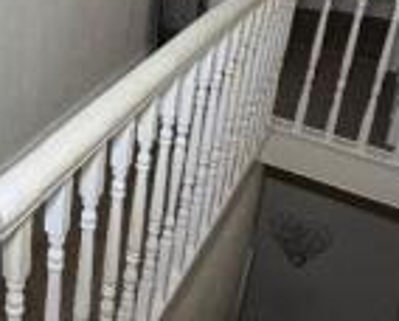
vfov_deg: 26.3
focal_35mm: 56
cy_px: 35
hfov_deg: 30.6
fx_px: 662
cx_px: -21
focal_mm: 2.22
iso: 125
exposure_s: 1/96
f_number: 2.2
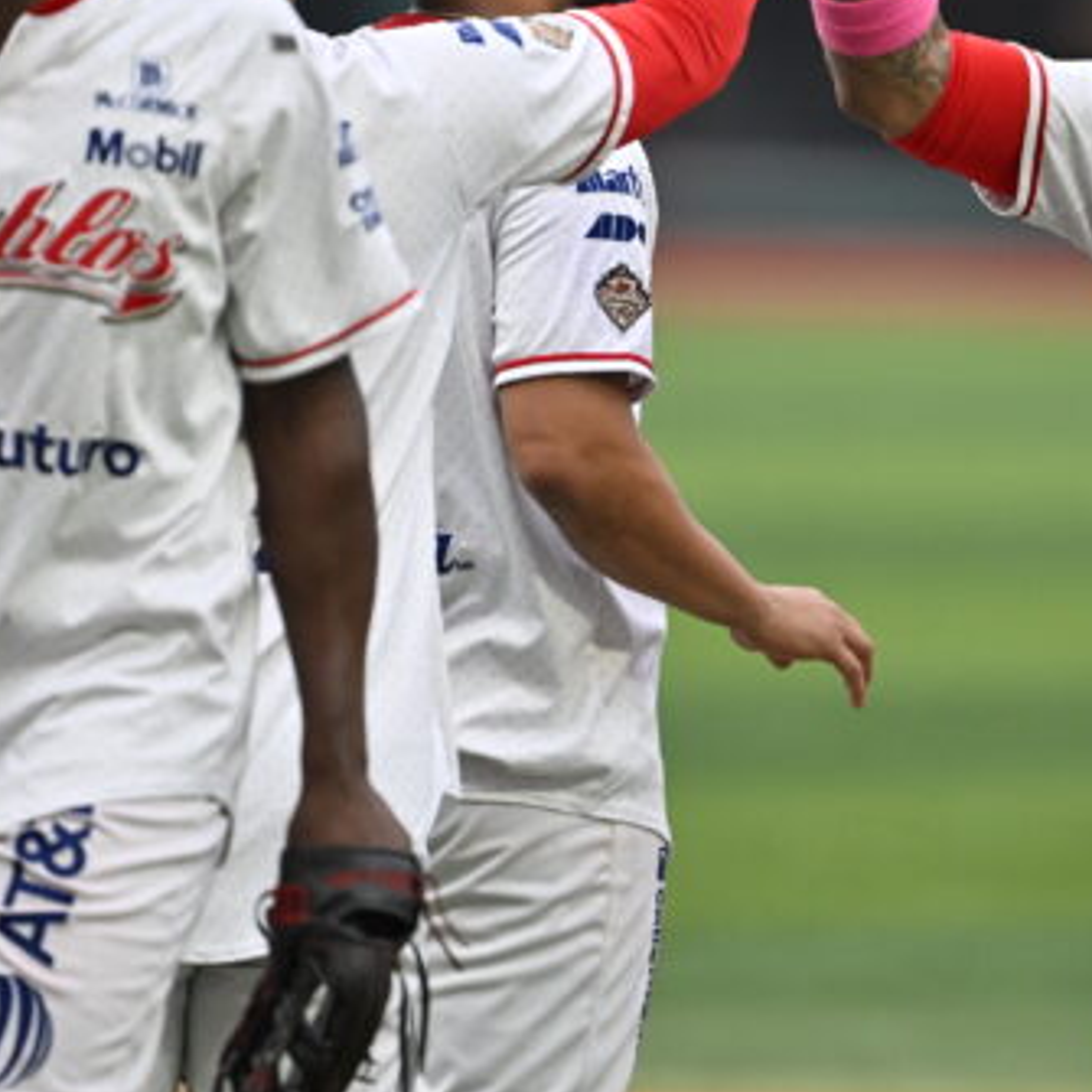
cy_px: 246
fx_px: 40544
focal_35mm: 1136
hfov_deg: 1.5
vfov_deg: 1.5
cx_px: 965
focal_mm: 560
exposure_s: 1/1600
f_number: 4
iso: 1600
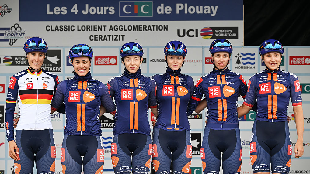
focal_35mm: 100
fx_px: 822
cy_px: 89
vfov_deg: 12.1
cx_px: 155
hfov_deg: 21.4
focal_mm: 95
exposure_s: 1/1000
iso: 400
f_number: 3.5
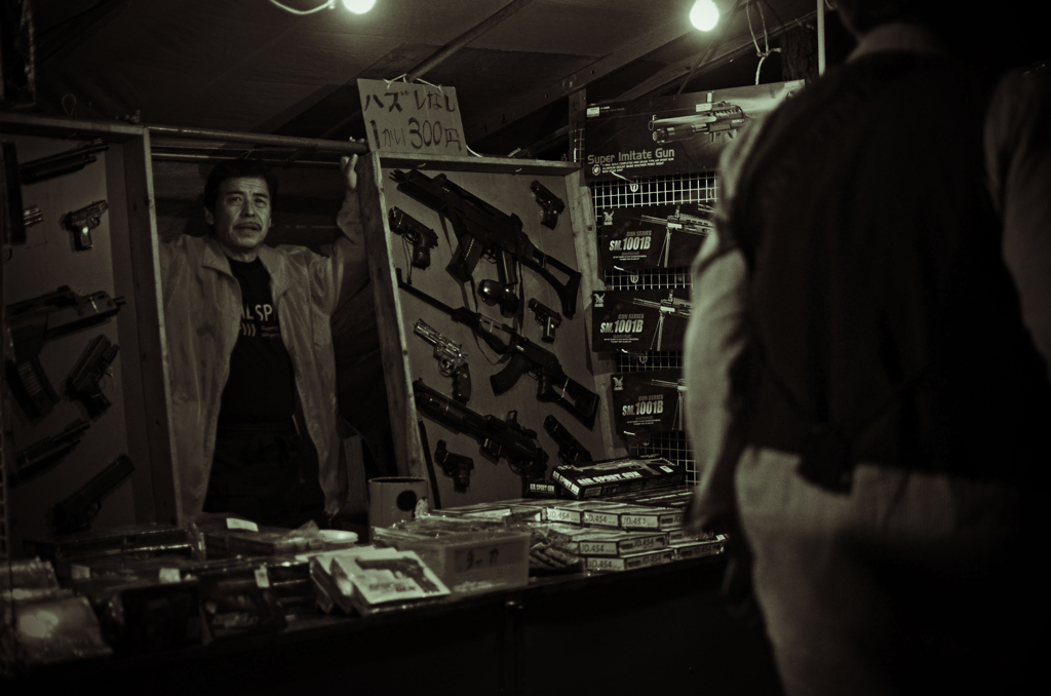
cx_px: 526
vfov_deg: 25.6
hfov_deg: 37.9
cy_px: 348
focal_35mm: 52
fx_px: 1529
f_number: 1.8
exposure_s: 1/400
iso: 720
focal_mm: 35
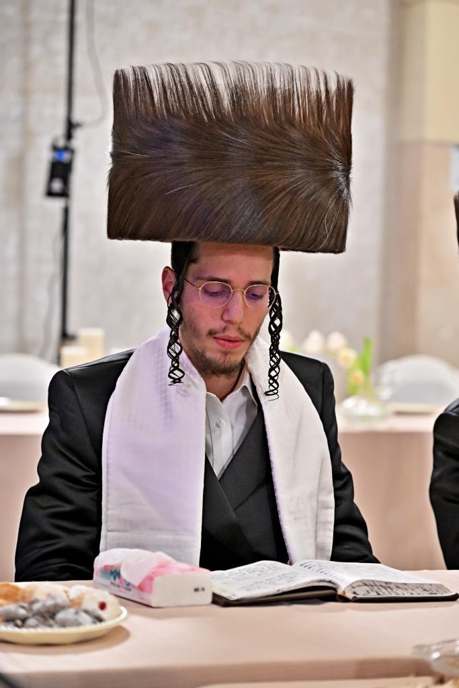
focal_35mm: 95
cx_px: 230
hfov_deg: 14.4
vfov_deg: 21.5
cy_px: 344
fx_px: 1816
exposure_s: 1/160
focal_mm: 95
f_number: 4
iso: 1600
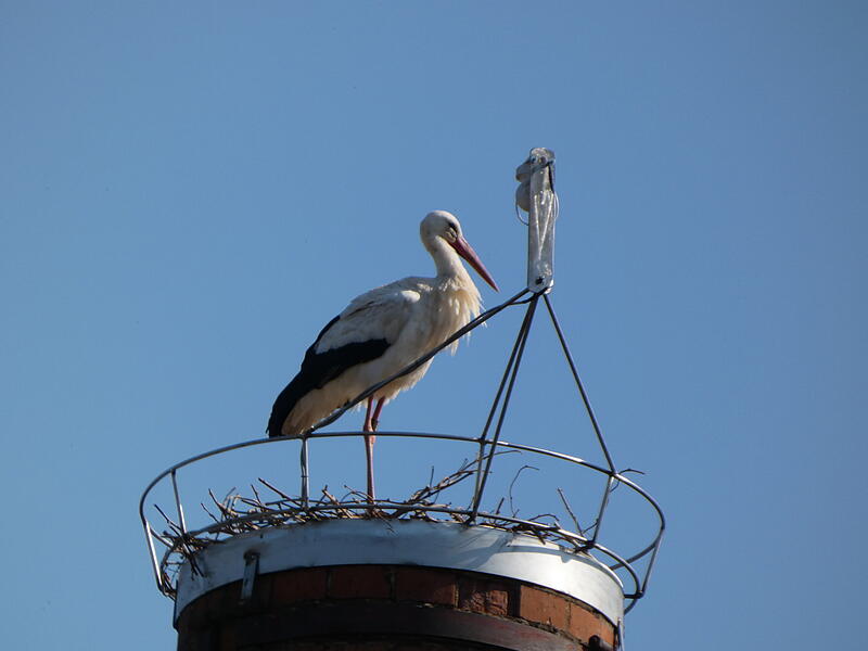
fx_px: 26580
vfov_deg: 1.4
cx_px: 434
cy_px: 326
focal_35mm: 1060
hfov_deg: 1.9
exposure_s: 1/500
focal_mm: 189.9
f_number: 5.7
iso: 80
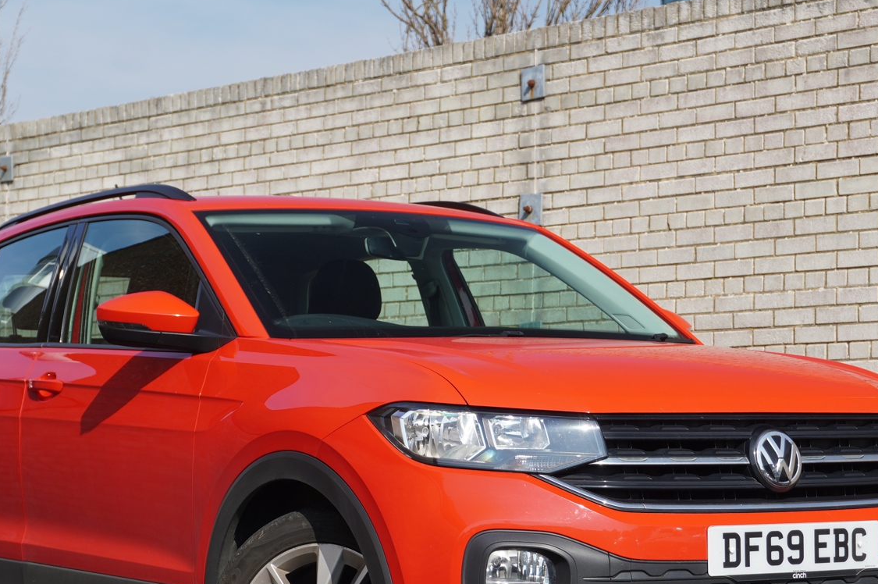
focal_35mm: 96
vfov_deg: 14.2
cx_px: 437
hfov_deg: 21.3
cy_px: 418
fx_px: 2339
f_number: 6.3
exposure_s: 1/200
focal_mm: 40
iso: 100
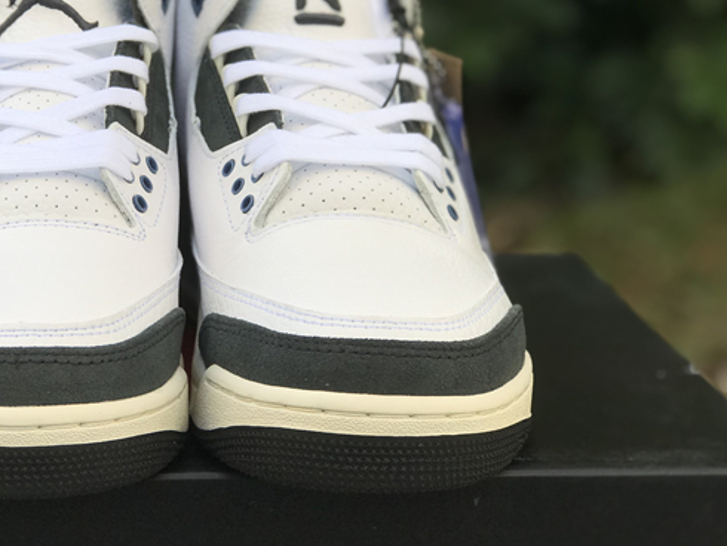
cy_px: 194
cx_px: 181
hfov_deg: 22.5
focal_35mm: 86
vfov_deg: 17.1
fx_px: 1807
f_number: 2.8
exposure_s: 1/306
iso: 20
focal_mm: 6.6
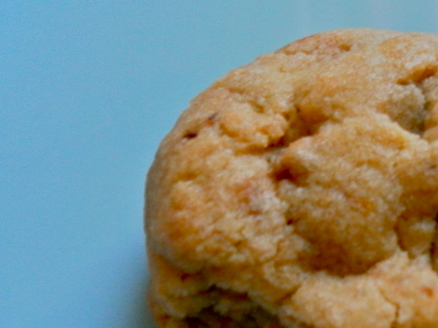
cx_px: 392
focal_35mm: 52
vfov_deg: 27.2
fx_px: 658
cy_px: 284
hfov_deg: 34.8
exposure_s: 1/4
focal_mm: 4.9
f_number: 3.2
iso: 400
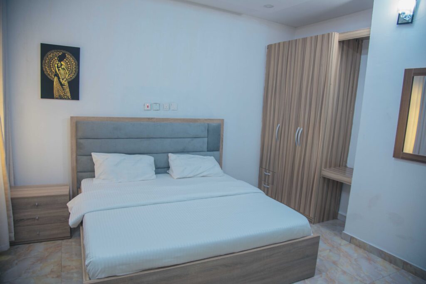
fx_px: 284
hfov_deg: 73.7
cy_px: 142
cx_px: 213
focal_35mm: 24
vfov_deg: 53.2
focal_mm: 24
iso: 400
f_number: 4
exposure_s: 1/6
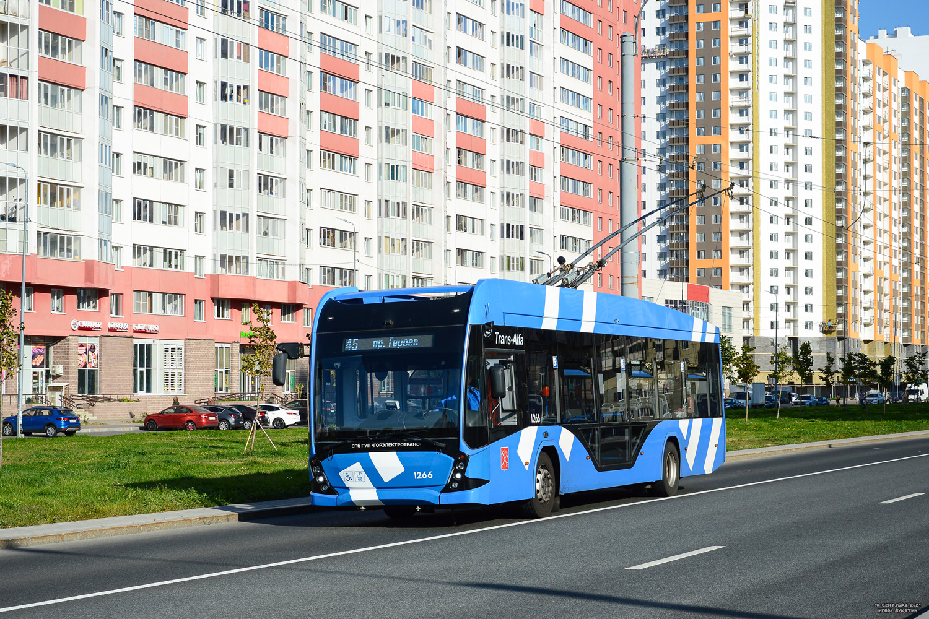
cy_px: 310
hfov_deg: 28.1
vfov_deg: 18.9
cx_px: 464
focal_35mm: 72
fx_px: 1858
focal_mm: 48
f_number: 7.1
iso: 200
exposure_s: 1/800
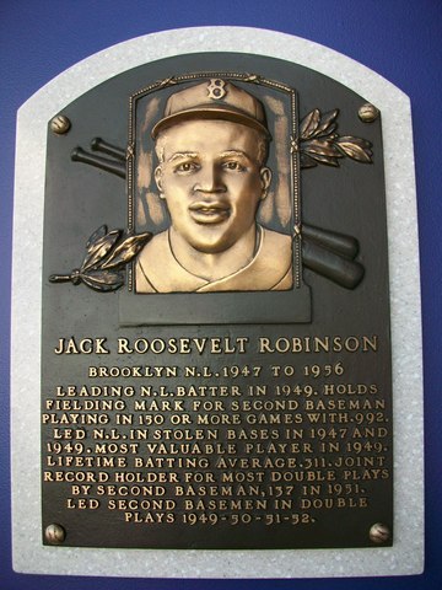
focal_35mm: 32
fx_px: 545
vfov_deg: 56.8
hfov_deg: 44.2
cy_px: 295
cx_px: 221
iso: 64
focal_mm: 5.7
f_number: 2.8
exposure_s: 1/125
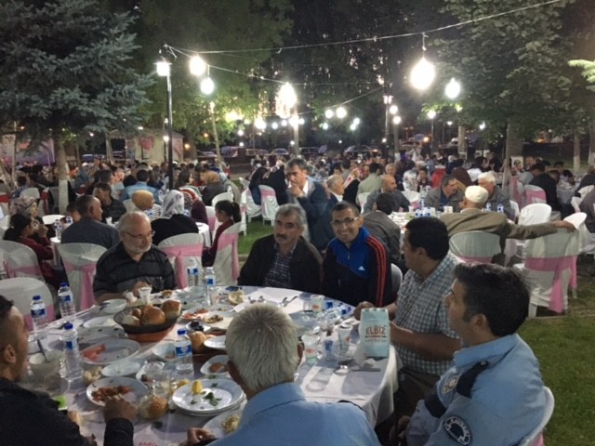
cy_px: 223
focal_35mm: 29
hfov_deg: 61.7
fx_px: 498
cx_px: 298
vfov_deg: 48.2
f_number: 2.2
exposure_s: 1/17
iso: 320
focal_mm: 4.15
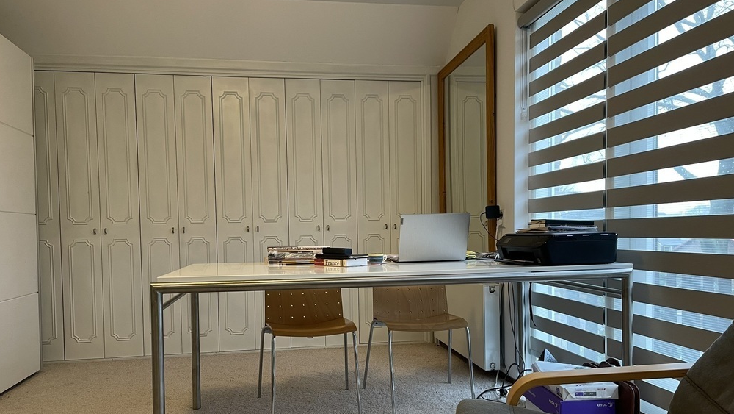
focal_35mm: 29
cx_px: 360
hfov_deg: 66.0
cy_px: 257
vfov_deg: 39.9
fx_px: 565
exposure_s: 1/50
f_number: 1.6
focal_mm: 4.2
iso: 125
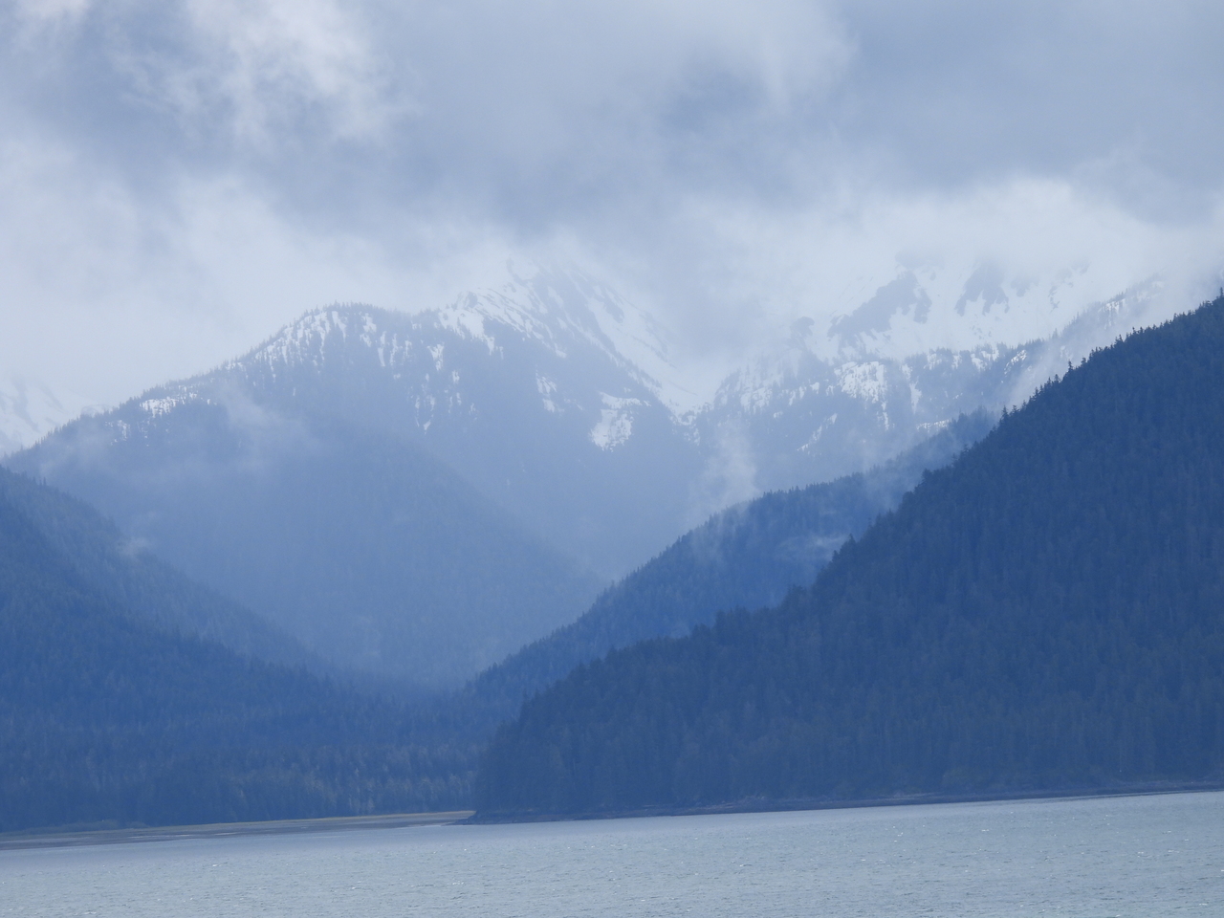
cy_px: 459
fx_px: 9193
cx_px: 612
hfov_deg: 7.6
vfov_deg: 5.7
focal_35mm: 260
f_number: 4.5
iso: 100
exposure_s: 1/640
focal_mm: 46.4
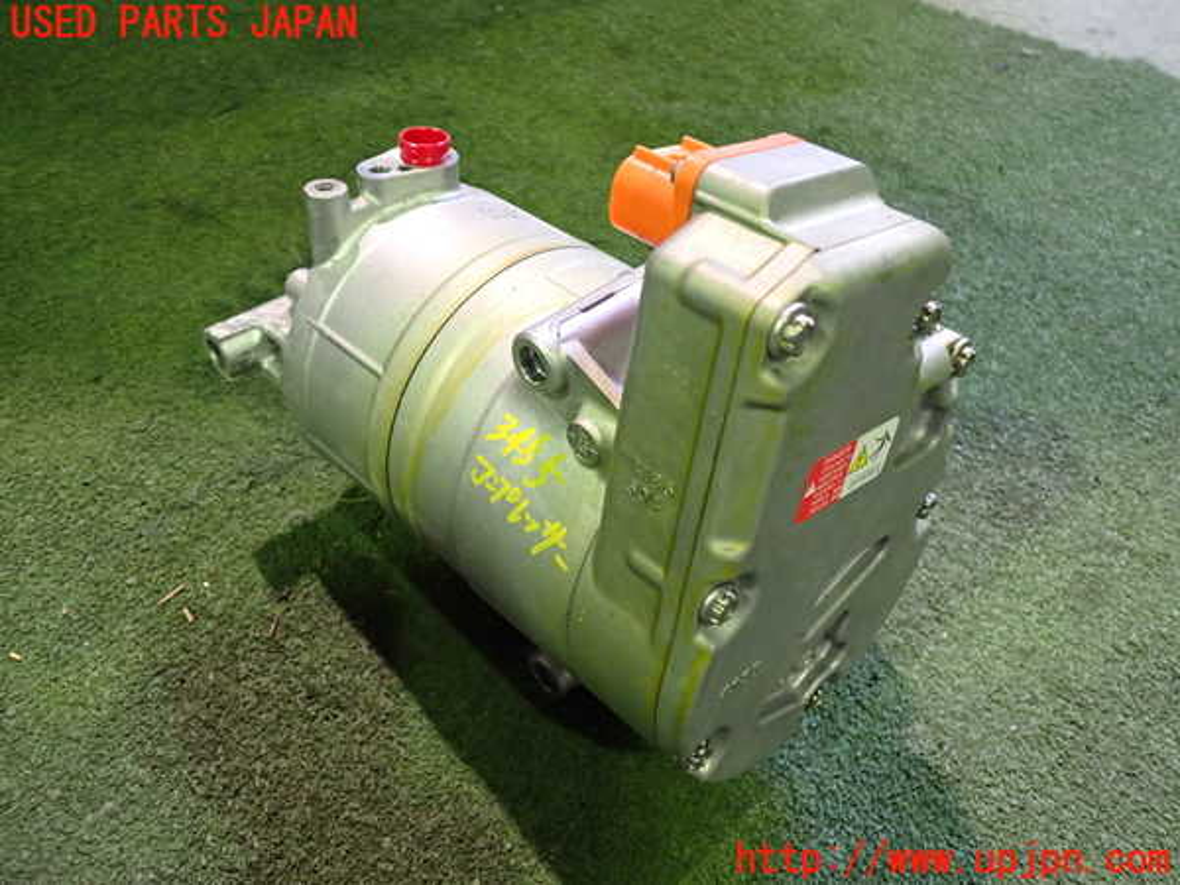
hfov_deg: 60.0
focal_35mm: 30
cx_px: 590
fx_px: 1023
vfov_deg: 46.8
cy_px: 442
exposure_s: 1/30
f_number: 2.3
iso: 500
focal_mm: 5.4
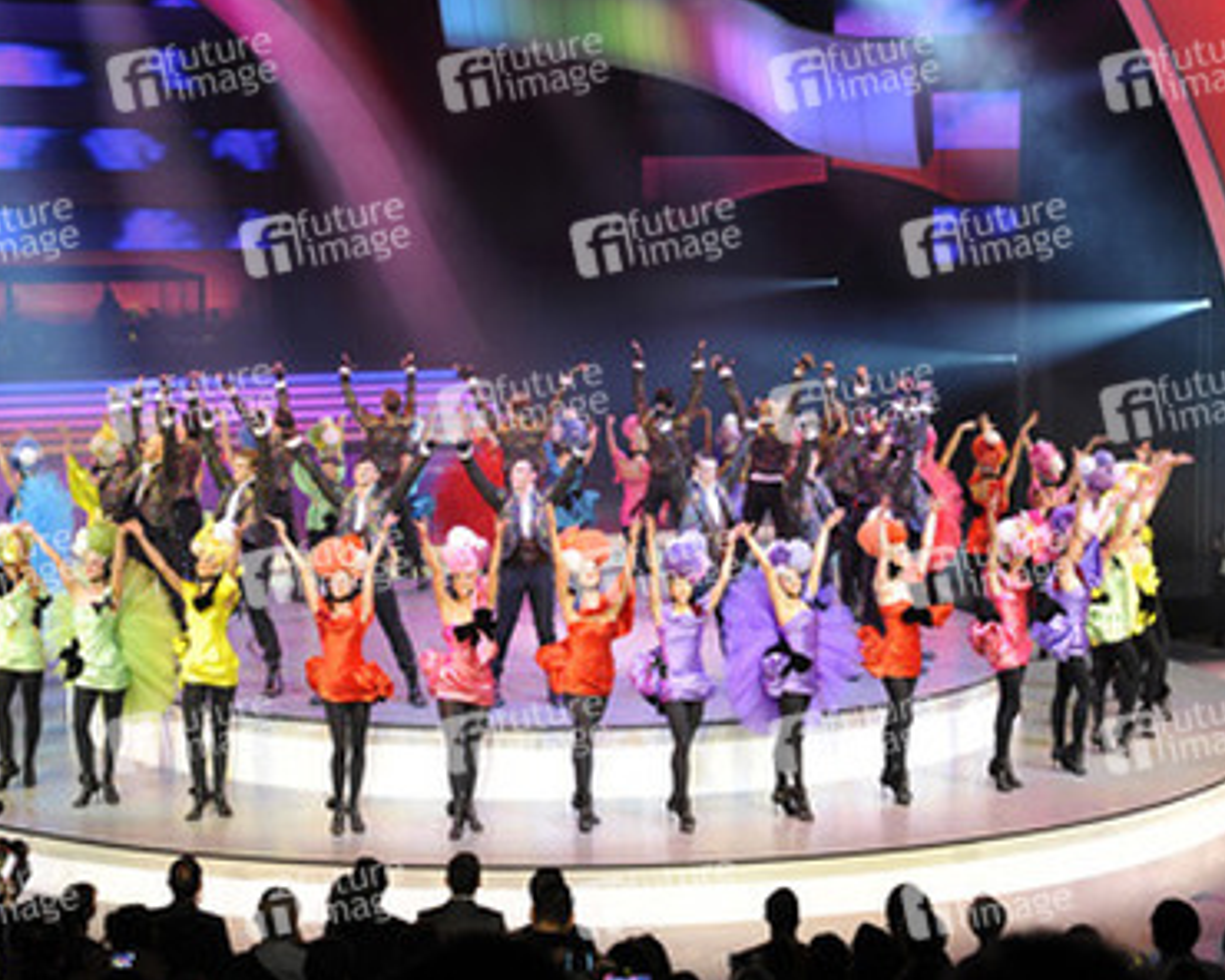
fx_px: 2900
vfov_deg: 19.2
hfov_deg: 23.8
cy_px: 487
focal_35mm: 80
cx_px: 568
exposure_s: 1/60
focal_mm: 70
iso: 1600
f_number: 5.6
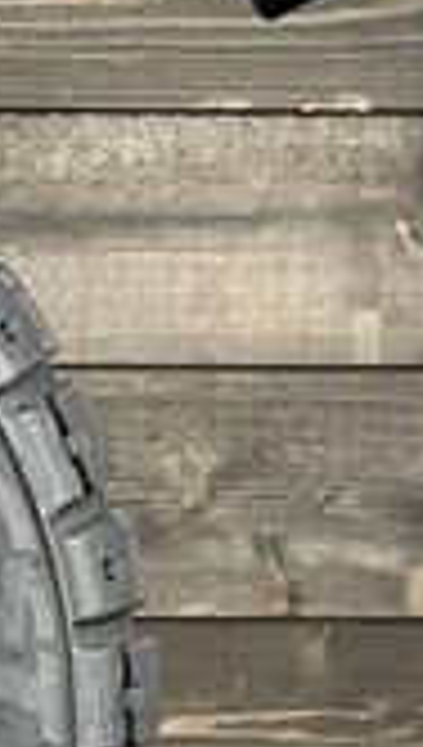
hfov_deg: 9.8
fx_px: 2162
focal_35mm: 109
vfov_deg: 19.2
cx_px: -612
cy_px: 688
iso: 640
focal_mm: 4.2
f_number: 1.6
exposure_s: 1/33
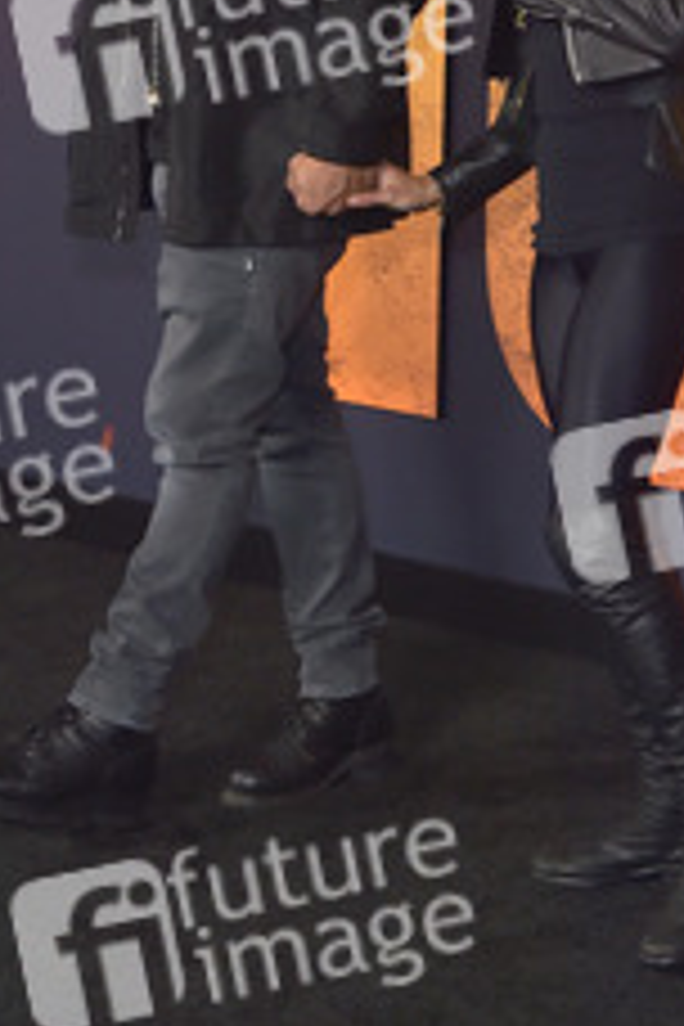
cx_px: 376
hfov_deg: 13.4
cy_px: 252
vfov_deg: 19.9
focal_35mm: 102
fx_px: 2907
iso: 800
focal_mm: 58
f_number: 6.3
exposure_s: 1/250
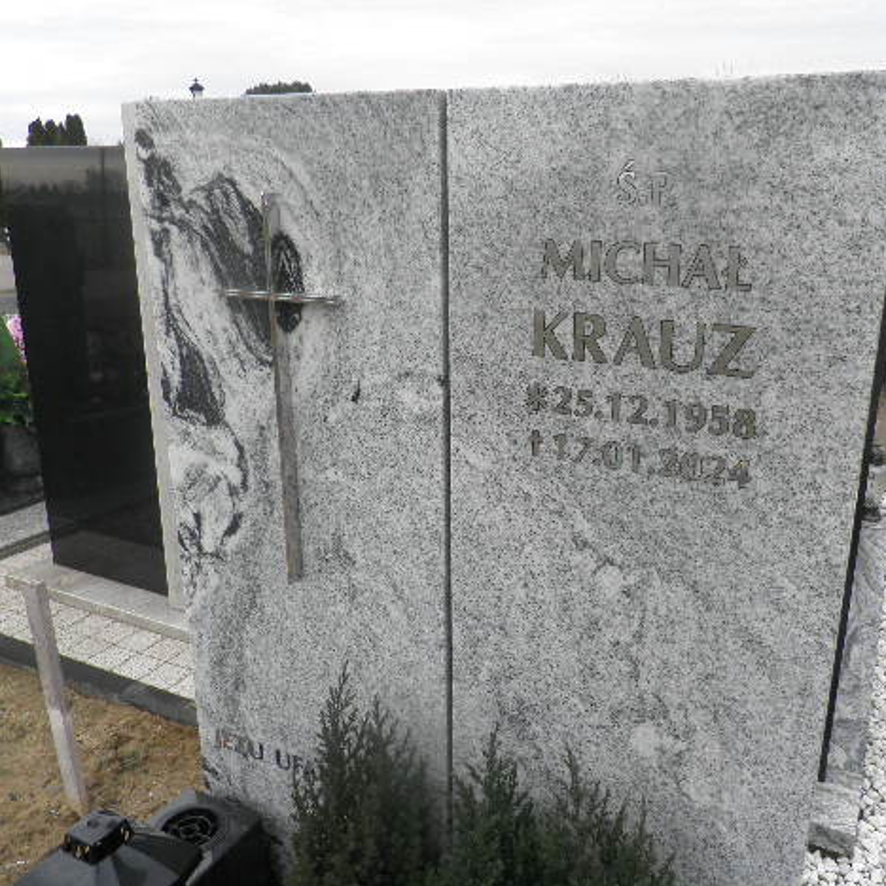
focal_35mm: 29
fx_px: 840
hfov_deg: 55.4
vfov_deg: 55.6
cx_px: 513
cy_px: 437
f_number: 3.3
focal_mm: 4.3
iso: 64
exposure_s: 1/200
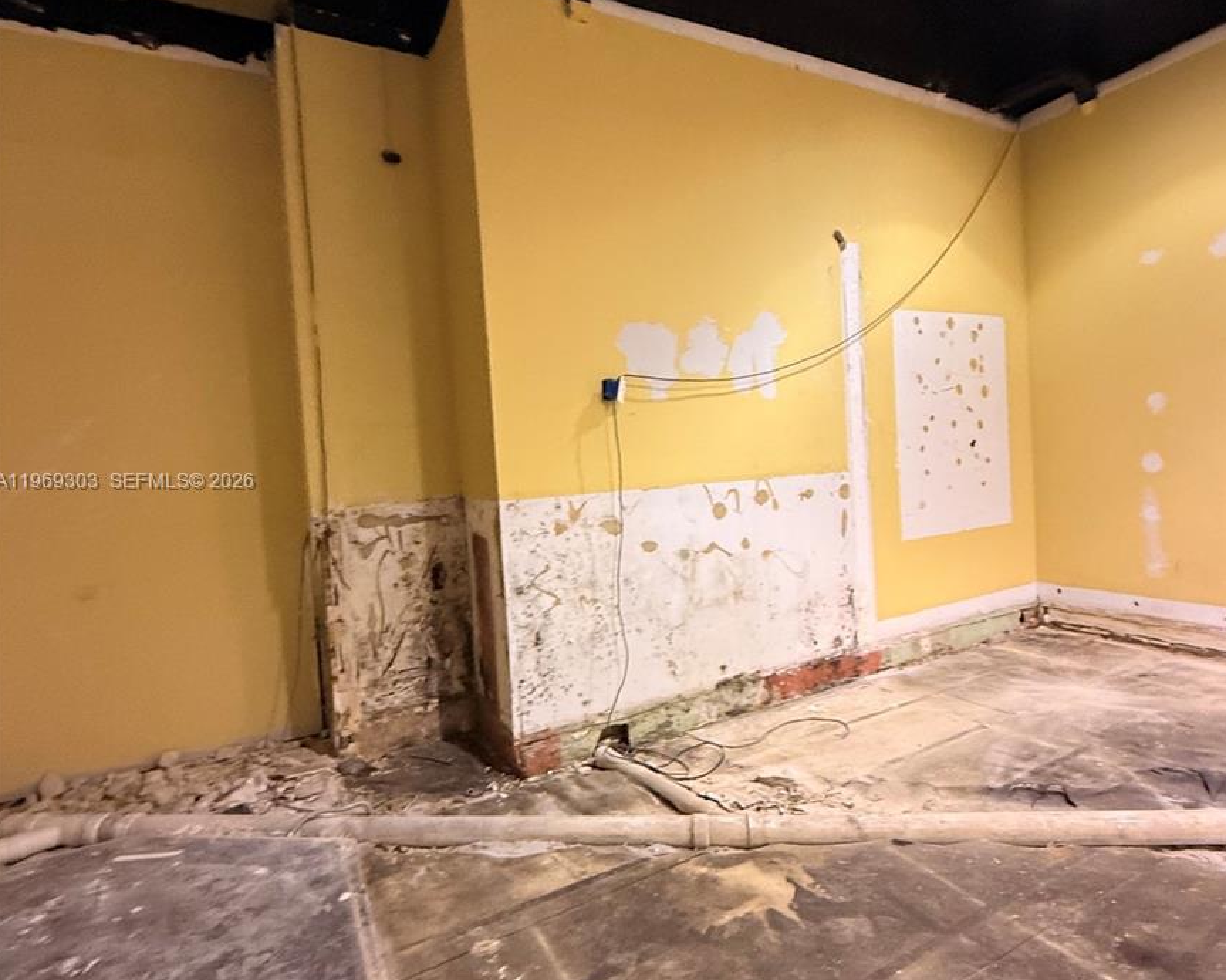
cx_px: 631
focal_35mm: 19
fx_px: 689
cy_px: 483
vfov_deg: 70.8
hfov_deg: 83.3
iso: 250
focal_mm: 2.22
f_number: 2.2
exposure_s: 1/60
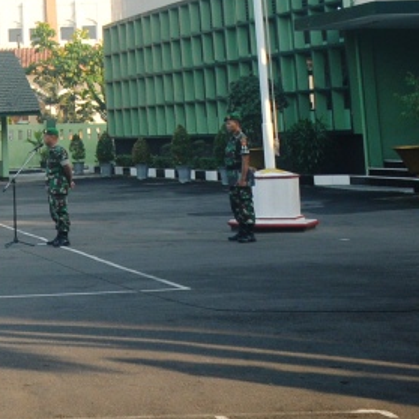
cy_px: -62
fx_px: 1150
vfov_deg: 19.6
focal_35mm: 84
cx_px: -335
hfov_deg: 17.0
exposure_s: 1/125
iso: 200
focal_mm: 18
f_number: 6.3
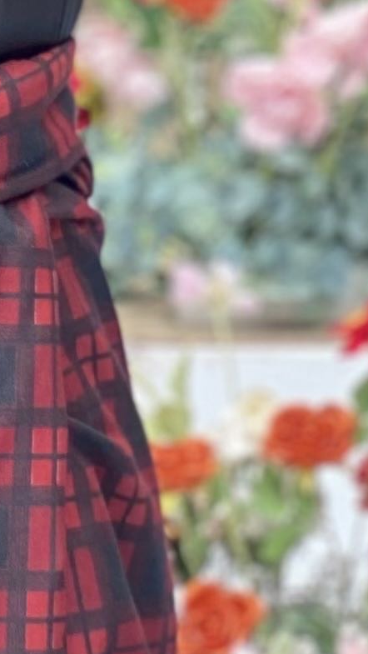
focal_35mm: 291
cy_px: -987
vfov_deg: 6.9
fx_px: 5044
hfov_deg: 4.1
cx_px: -405
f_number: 2
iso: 20
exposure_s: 1/132
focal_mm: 6
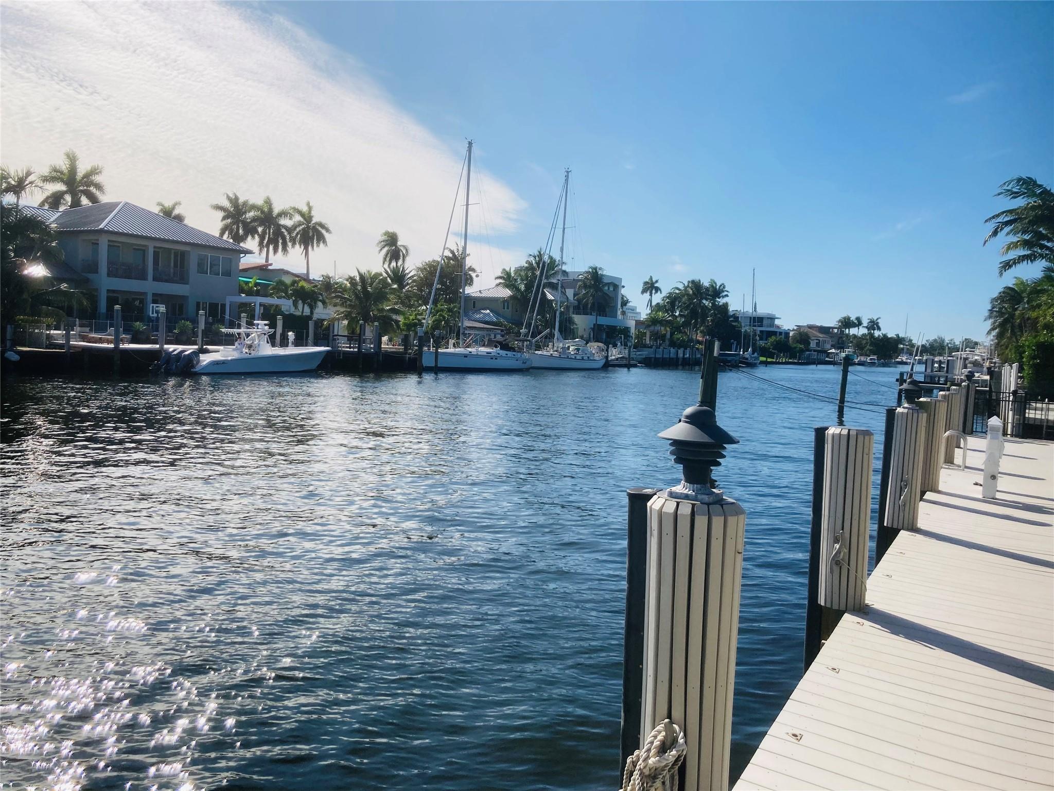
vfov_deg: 49.7
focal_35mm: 28
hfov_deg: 63.4
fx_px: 853
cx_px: 527
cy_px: 396
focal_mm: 3.99
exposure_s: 1/4000
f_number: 1.8
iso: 20
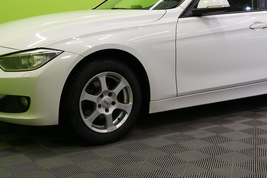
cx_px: 163
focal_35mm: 65
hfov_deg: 30.9
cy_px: 30
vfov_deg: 20.6
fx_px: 482
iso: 500
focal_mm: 31
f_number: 6.3
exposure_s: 1/30
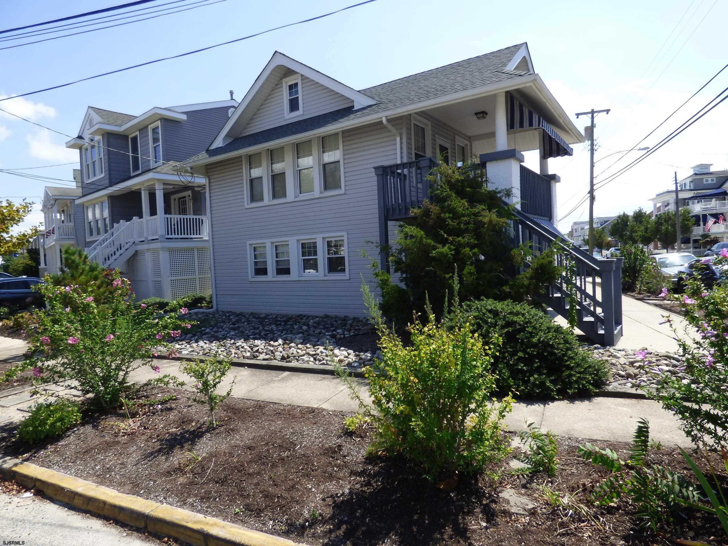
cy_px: 273
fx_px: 421
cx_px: 364
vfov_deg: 66.0
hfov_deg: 81.7
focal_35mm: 20
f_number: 2.8
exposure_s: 1/1300
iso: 100
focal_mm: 3.58
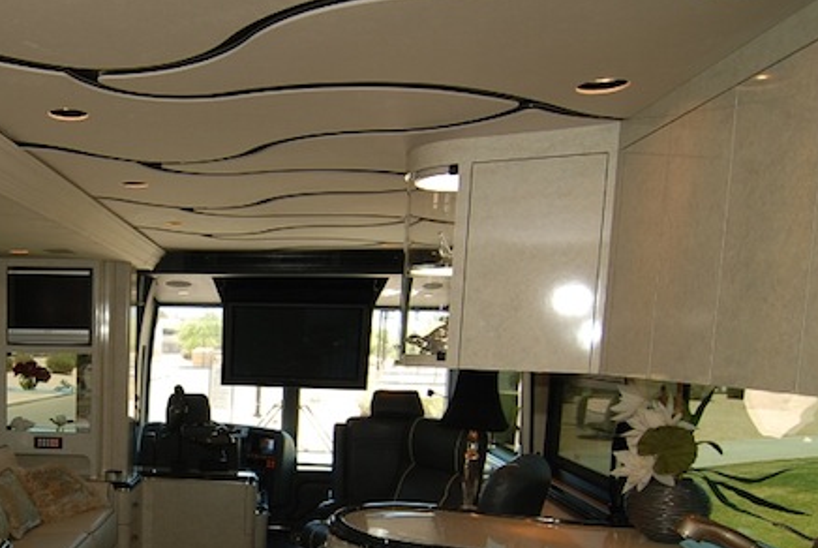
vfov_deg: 38.7
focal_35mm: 33
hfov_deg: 52.4
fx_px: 751
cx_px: 133
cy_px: 431
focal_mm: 12
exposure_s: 1/80
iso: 100
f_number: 4
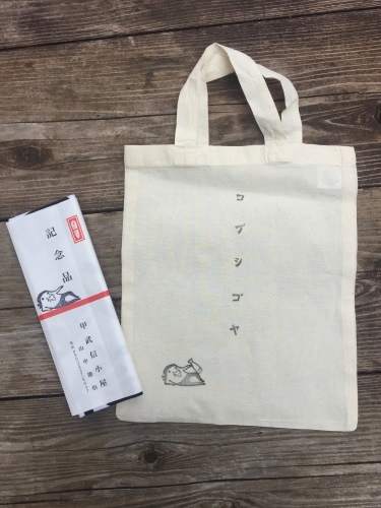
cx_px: 190
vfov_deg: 61.7
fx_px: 426
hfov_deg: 48.2
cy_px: 254
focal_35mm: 29
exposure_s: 1/920
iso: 32
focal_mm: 4.15
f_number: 2.2
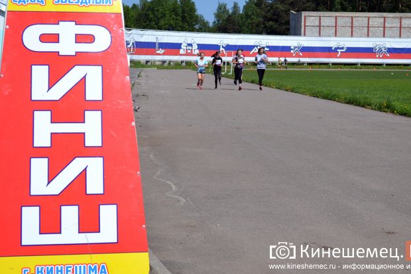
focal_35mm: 74
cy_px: 130
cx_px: 223
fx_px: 839
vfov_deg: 18.5
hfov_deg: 27.5
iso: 400
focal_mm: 45
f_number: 6.3
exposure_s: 1/1600
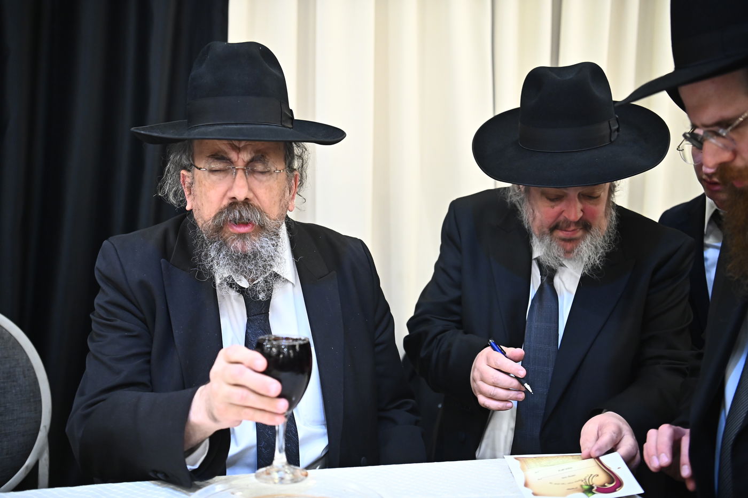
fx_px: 872
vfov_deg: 31.9
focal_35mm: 42
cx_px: 374
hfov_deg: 46.4
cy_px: 249
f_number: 3.2
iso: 3200
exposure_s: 1/200
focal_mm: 42
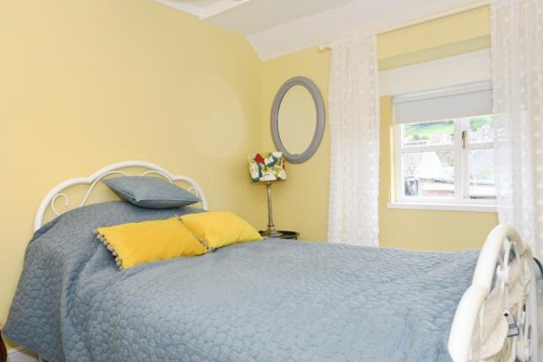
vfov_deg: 53.1
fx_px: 362
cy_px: 168
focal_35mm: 24
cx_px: 222
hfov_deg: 73.1
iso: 400
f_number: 8
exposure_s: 1/60
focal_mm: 10
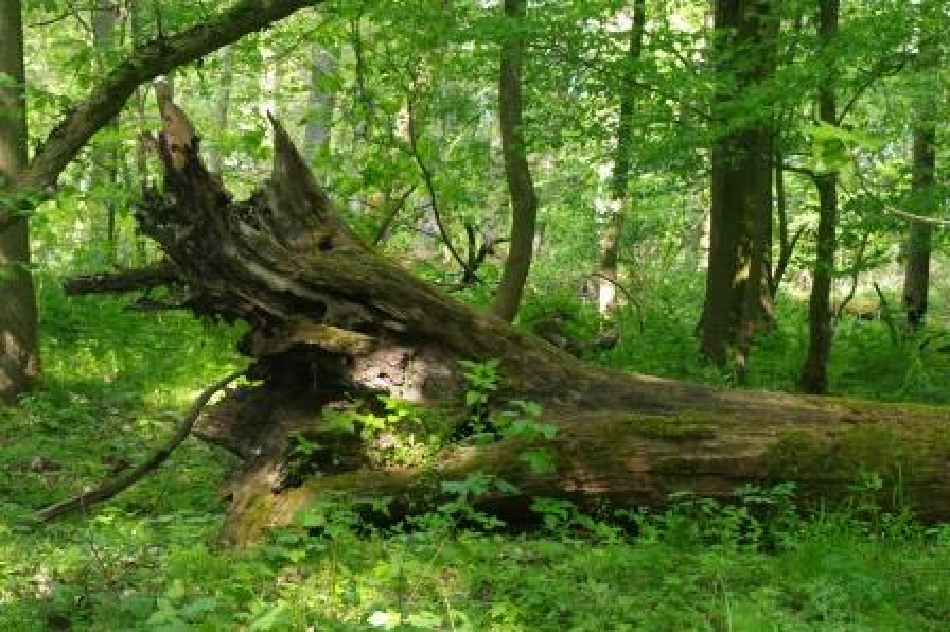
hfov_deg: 28.1
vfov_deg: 18.9
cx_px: 475
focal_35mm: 72
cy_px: 316
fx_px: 1899
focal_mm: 47.5
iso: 1600
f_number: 11
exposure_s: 1/80
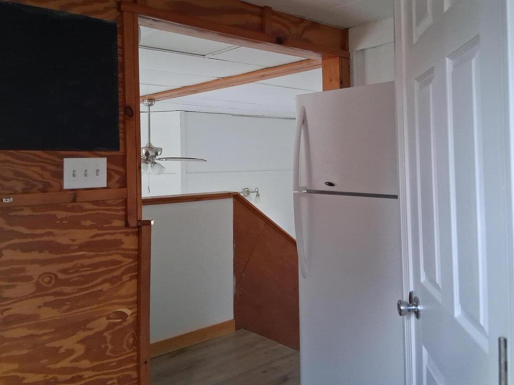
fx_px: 490
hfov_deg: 55.3
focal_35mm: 33
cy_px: 141
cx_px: 274
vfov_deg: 42.6
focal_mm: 3.98
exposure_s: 1/120
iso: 320
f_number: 1.8
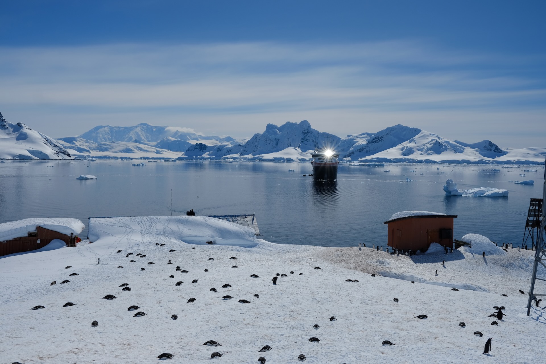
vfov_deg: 37.9
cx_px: 273
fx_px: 531
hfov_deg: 54.4
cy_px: 182
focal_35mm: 35
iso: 200
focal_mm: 23
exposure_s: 1/2000
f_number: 9
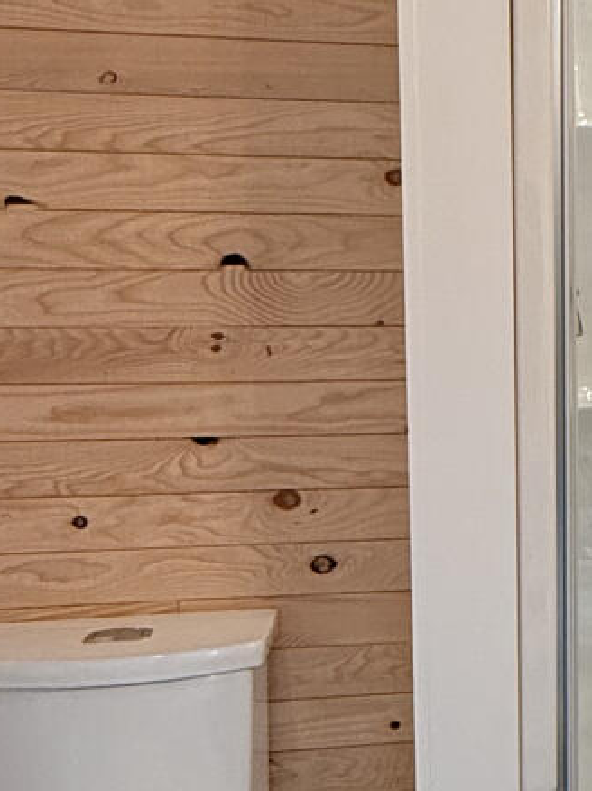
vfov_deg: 30.2
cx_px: 872
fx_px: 1461
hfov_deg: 20.0
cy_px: 446
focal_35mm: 64
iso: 250
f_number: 2.2
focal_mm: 2.22
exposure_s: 1/120
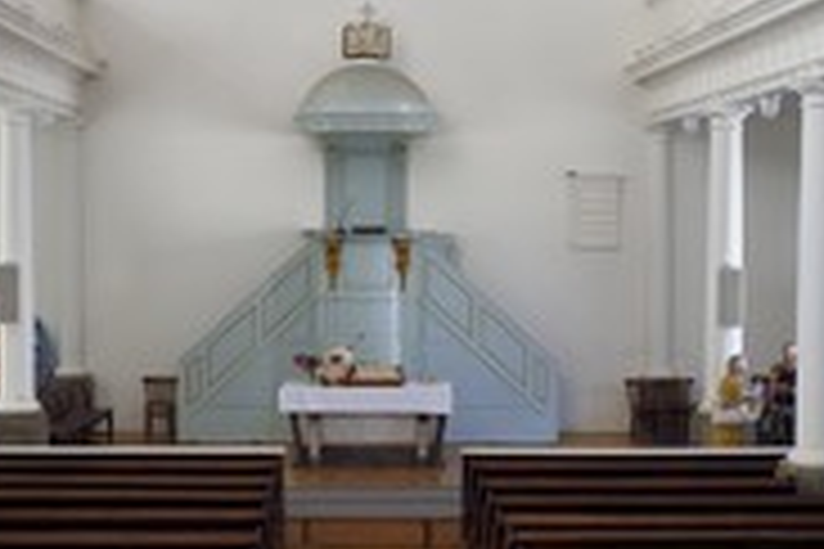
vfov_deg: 19.7
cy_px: 256
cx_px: 374
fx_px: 1579
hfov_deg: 29.2
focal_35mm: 69
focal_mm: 30
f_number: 7.1
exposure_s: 1/6
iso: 250
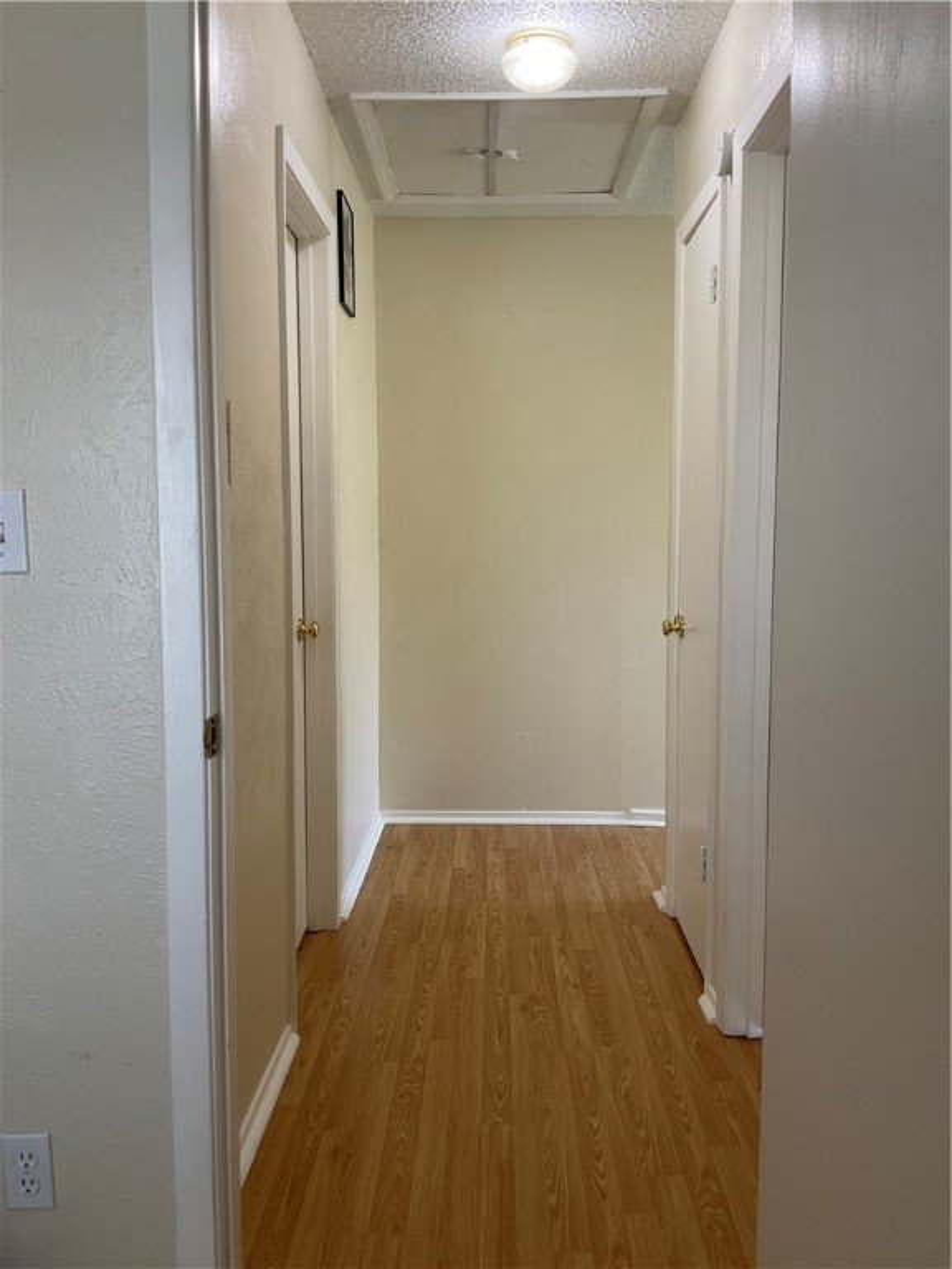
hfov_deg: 48.2
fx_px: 1063
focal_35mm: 29
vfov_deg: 61.7
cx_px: 476
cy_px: 634
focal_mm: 3
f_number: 1.8
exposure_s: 1/50
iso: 80
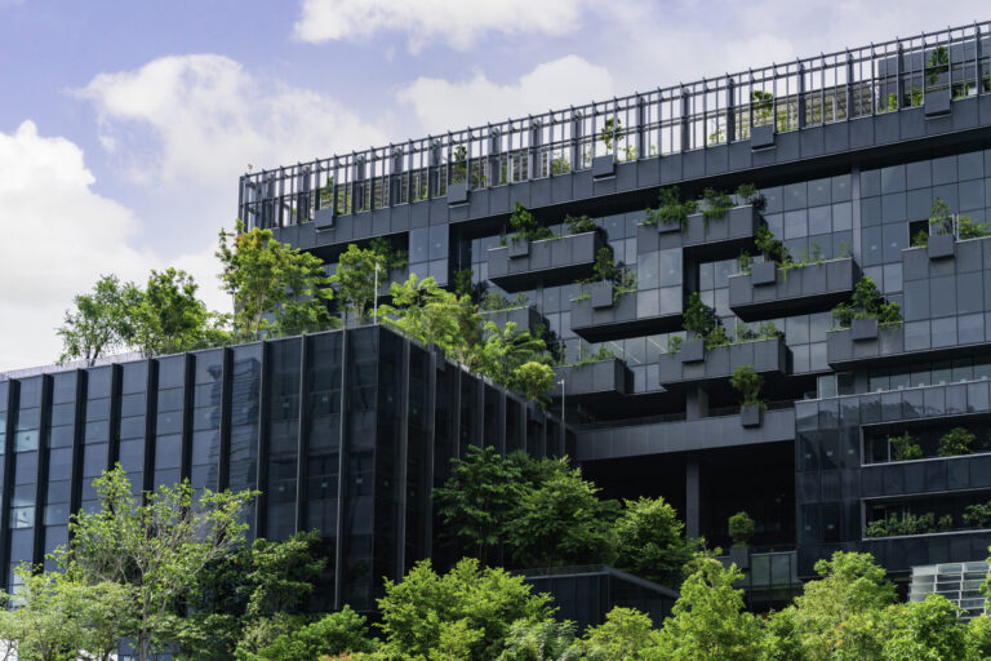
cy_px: 330
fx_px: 1349
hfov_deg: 40.3
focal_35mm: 49
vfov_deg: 27.5
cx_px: 496
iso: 100
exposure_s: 1/1600
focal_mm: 49
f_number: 4.5
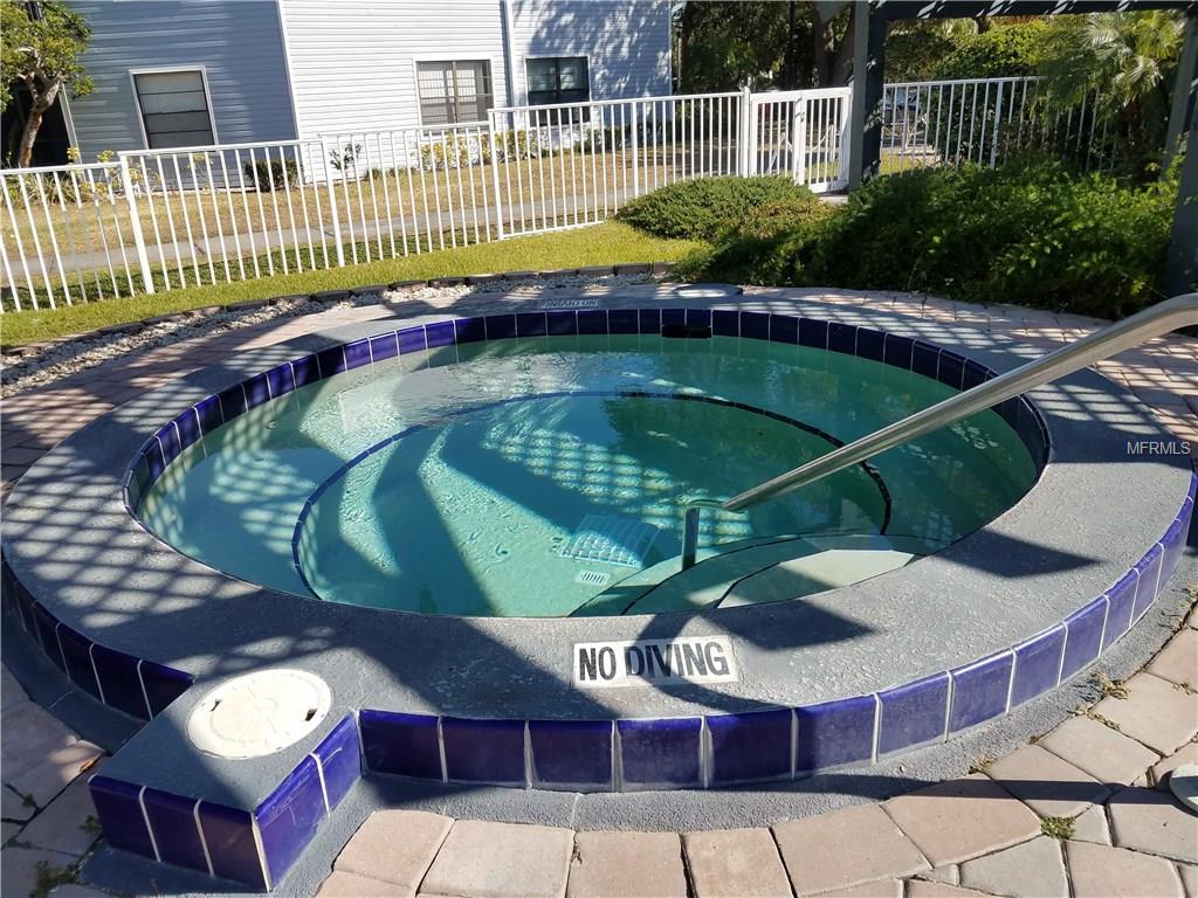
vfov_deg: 53.1
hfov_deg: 67.3
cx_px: 599
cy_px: 449
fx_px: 900
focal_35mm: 26
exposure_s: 1/1776
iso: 40
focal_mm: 4.2
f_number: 1.7
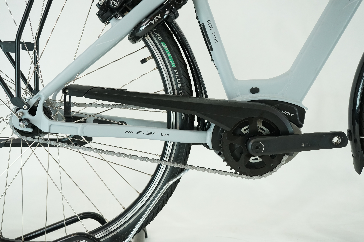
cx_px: 182
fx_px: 455
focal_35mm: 45
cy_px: 121
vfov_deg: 29.9
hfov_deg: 43.6
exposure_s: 1/200
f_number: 5.6
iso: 1600
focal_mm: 45
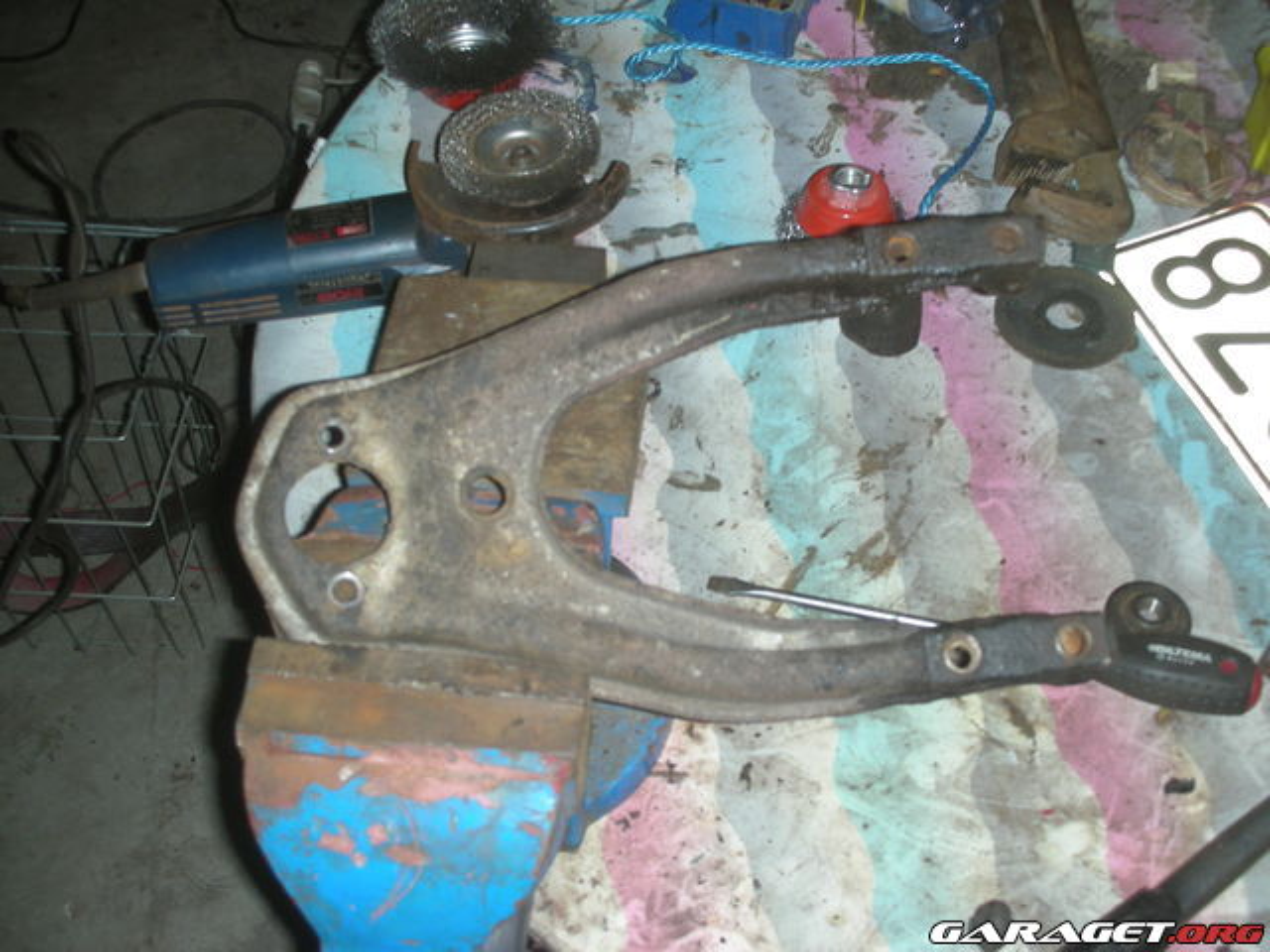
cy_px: 476
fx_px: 1688
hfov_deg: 41.2
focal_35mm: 46
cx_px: 635
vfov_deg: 31.5
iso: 50
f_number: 3.2
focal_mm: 7.7
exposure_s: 1/60
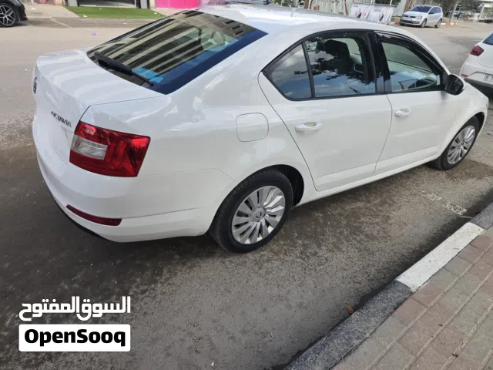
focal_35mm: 23
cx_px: 246
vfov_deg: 58.9
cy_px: 185
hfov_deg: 73.9
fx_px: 328
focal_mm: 6.3
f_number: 1.7
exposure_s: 1/200
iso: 12
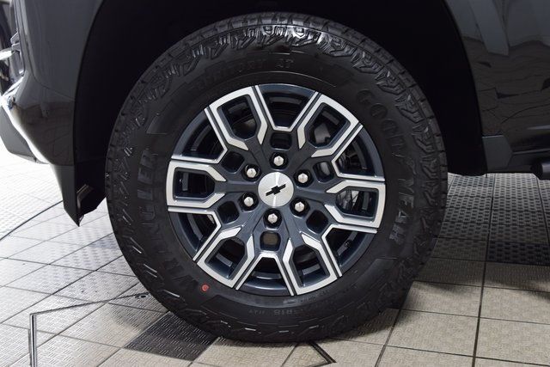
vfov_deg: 36.9
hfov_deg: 53.1
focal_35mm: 36
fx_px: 550
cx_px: 275
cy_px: 184
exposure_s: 1/15
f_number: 6.3
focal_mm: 24
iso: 900
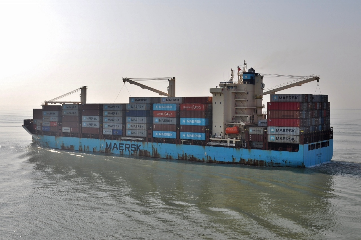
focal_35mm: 39
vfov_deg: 34.1
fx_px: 391
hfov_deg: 49.6
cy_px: 120
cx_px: 180
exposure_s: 1/400
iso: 200
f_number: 10
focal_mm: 26
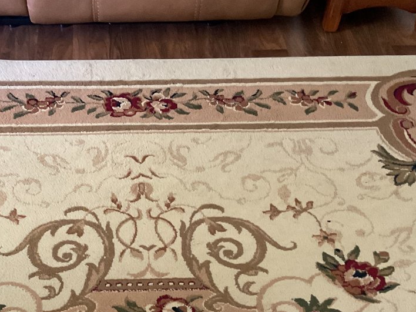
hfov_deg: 31.0
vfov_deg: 22.8
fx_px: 745
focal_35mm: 62
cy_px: 309
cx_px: 139
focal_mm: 3
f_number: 1.8
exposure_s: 1/40
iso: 320
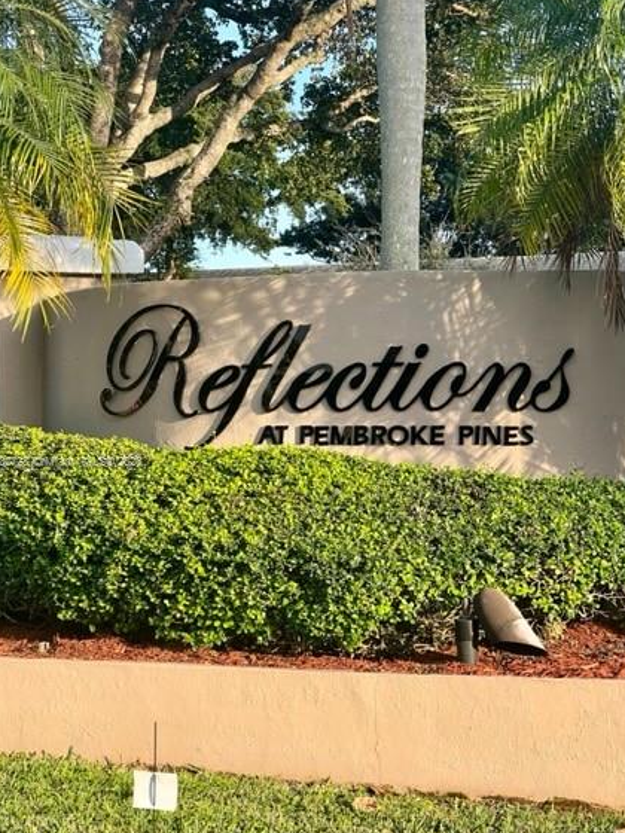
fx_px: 2118
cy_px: 463
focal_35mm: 88
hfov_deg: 16.8
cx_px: 329
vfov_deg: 22.2
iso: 32
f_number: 2.8
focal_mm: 9
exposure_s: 1/145
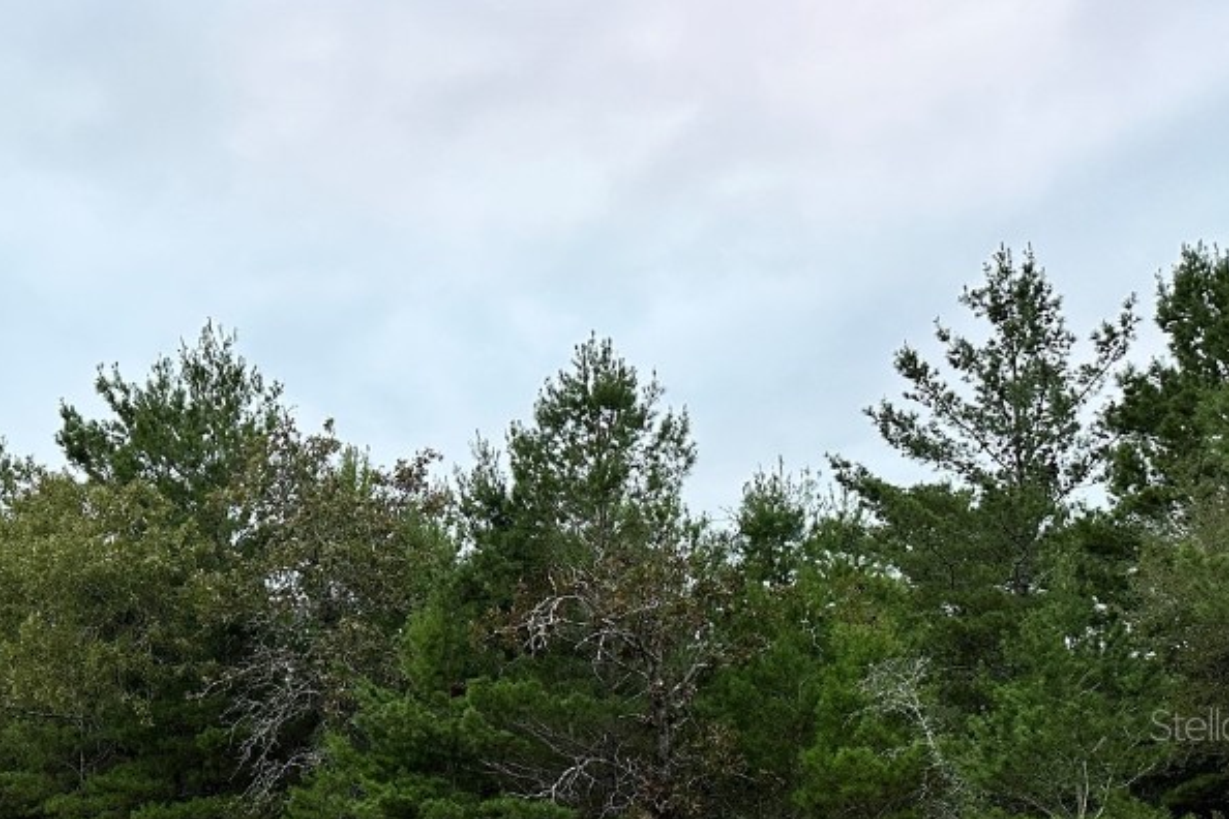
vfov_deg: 30.0
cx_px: 286
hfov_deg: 43.7
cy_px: 724
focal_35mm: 43
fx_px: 1468
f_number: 1.78
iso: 250
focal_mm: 6.86
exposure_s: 1/113
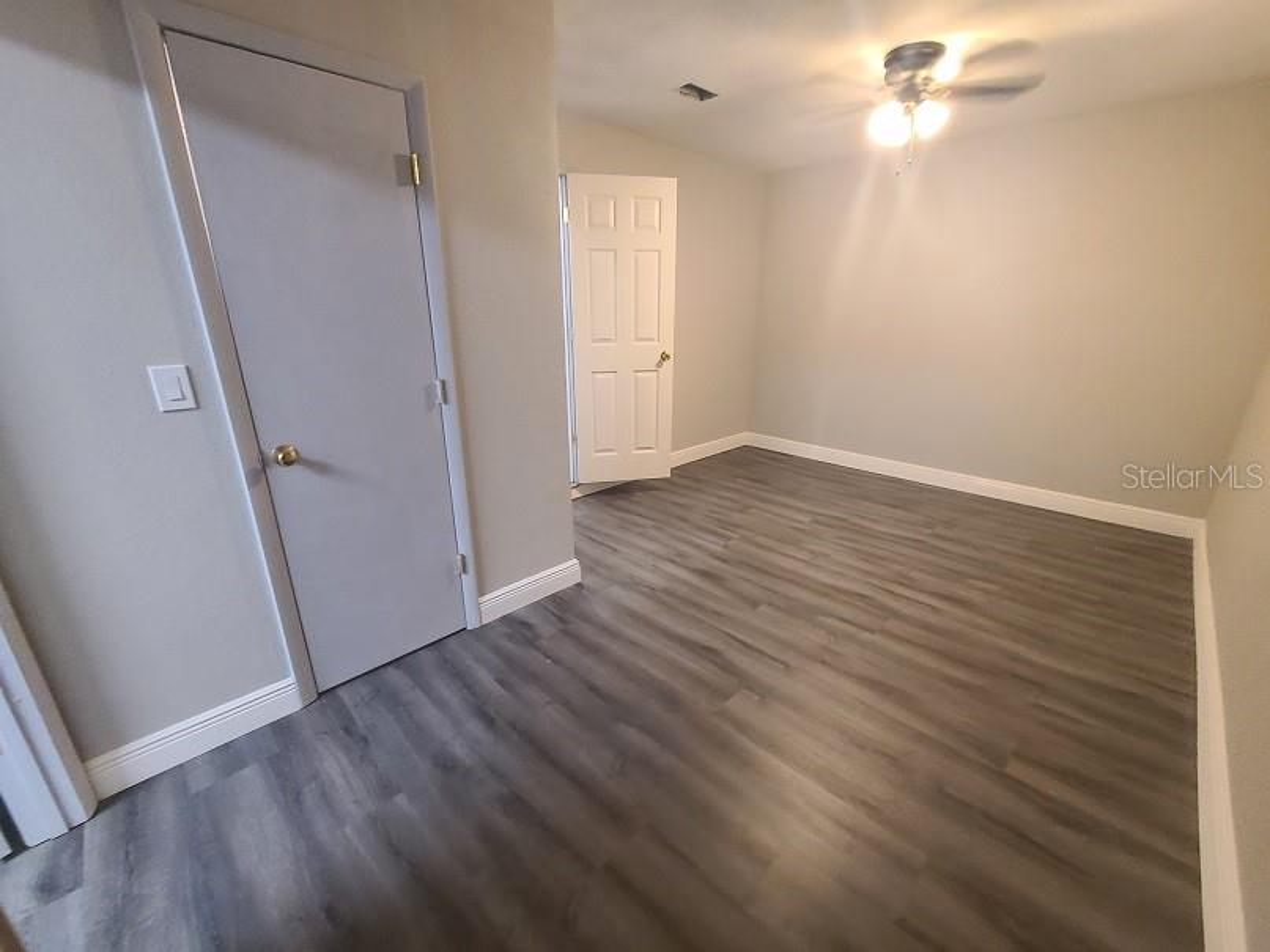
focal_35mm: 13
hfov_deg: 106.2
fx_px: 477
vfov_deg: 89.9
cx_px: 635
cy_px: 476
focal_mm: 2.2
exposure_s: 1/30
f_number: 2.2
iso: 500
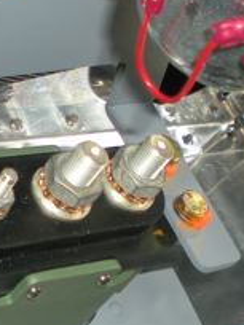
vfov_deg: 16.6
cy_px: 158
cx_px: 53
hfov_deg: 12.4
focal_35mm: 119
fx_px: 1118
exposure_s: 1/60
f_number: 3.1
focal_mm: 6.3
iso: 64
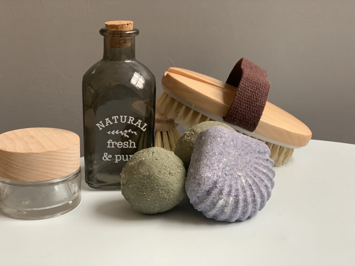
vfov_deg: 28.0
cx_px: 178
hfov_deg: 36.8
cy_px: 133
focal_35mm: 52
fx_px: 533
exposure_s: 1/50
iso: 125
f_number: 2.4
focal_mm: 6
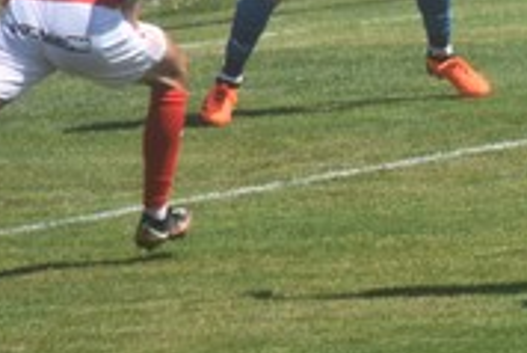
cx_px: 968
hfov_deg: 2.0
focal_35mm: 1009
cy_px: 122
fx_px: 14782
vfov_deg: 1.4
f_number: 7.1
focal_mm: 160
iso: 200
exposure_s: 1/800
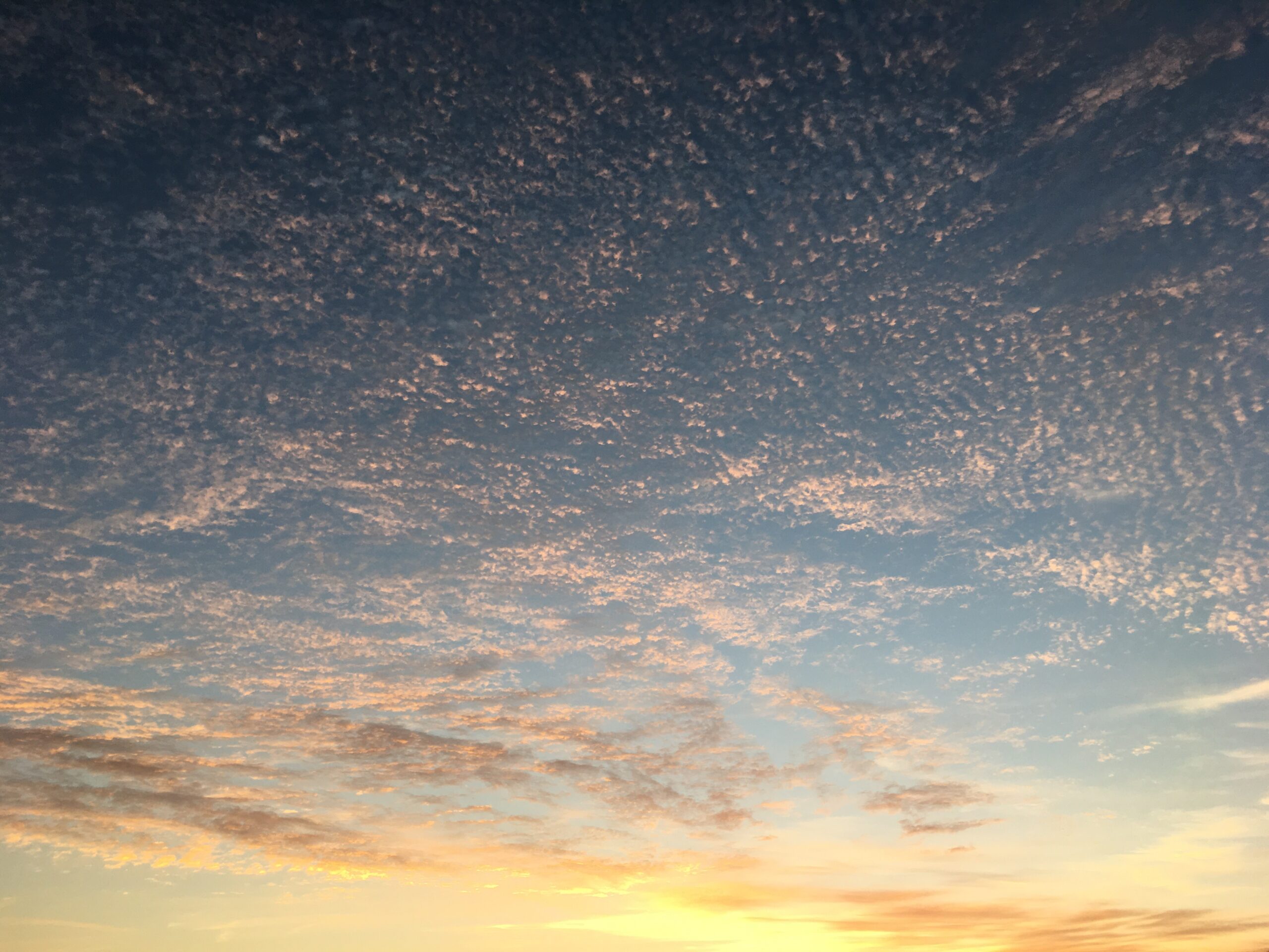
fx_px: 1063
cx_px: 634
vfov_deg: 48.2
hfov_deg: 61.7
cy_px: 476
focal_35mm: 29
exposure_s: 1/170
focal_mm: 4.15
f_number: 2.2
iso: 25
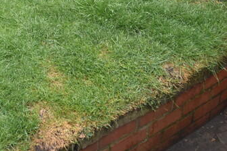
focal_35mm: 46
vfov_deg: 24.1
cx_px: -1
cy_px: -65
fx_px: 290
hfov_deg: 38.0
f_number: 5.6
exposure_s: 1/250
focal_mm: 10
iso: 200
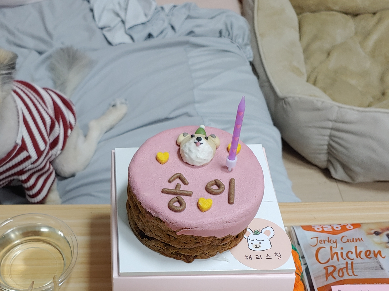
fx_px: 517
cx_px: 110
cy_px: 206
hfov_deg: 40.4
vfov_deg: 31.1
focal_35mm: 46
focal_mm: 4.23
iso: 150
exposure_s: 1/60
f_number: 1.5
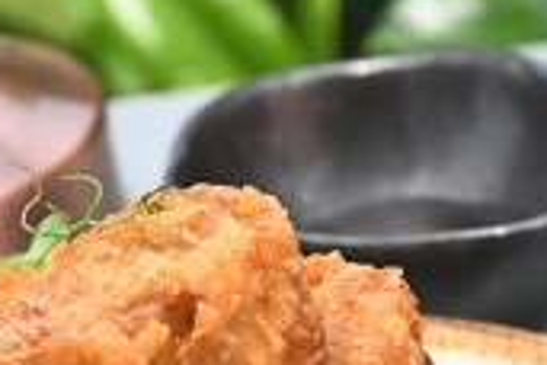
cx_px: 243
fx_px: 6412
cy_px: 397
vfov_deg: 3.3
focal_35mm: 422
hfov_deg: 4.9
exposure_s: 1/100
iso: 160
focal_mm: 120
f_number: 13
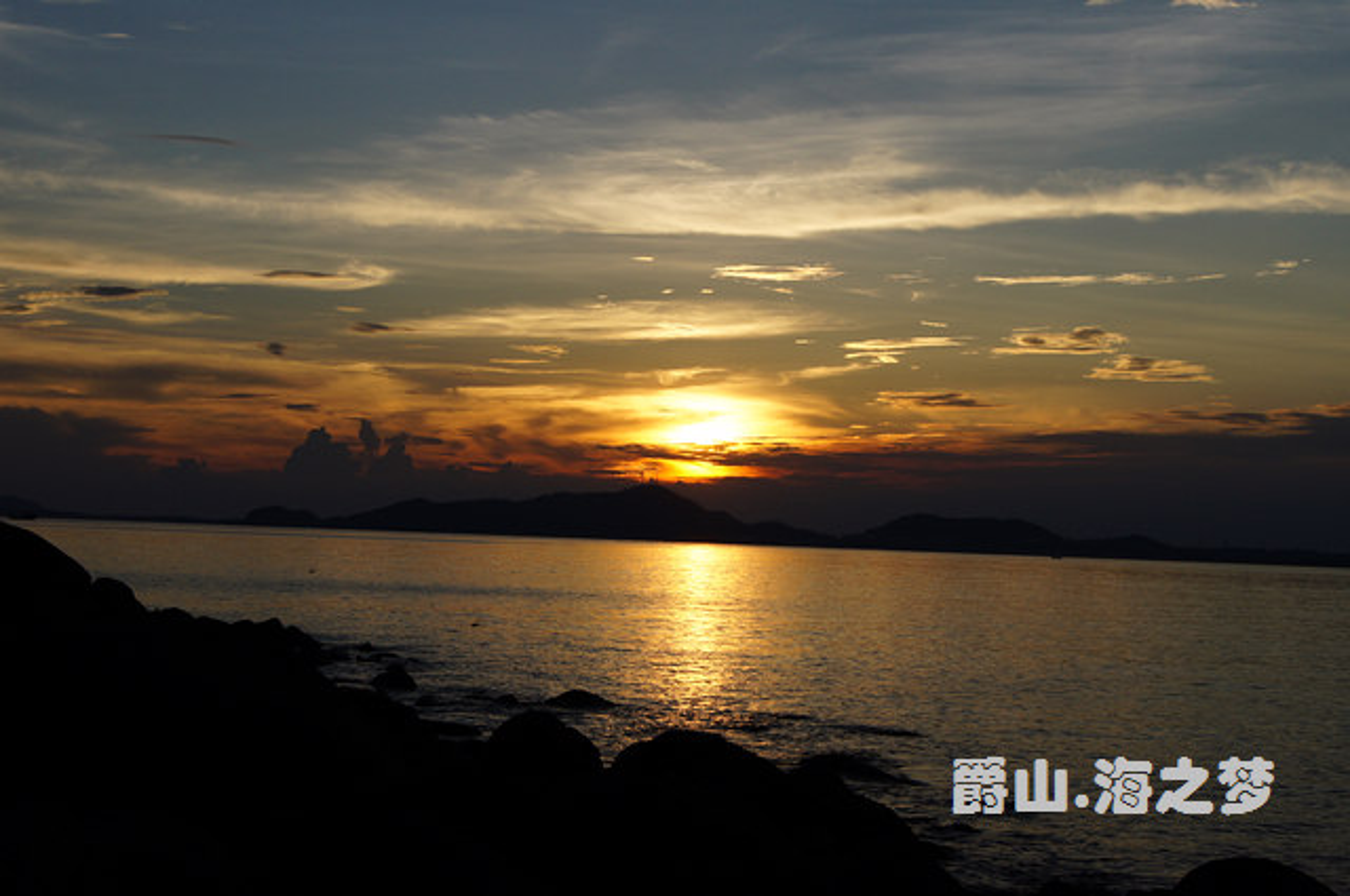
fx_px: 2528
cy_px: 448
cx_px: 675
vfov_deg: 20.1
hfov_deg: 29.9
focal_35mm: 68
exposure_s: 1/1000
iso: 200
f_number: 8
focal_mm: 45
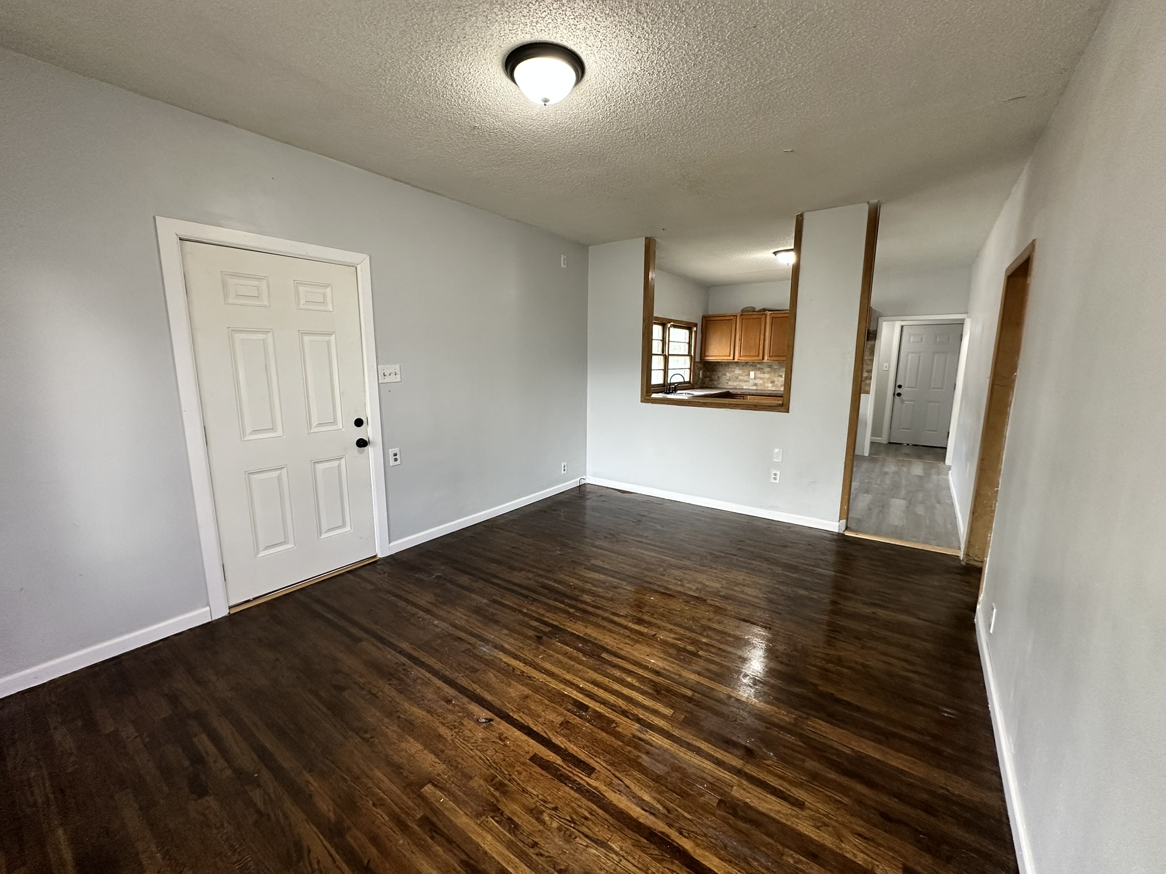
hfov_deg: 102.1
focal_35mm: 14
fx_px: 472
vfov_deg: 85.7
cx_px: 583
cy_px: 437
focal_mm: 2.22
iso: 160
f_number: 2.2
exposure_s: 1/60
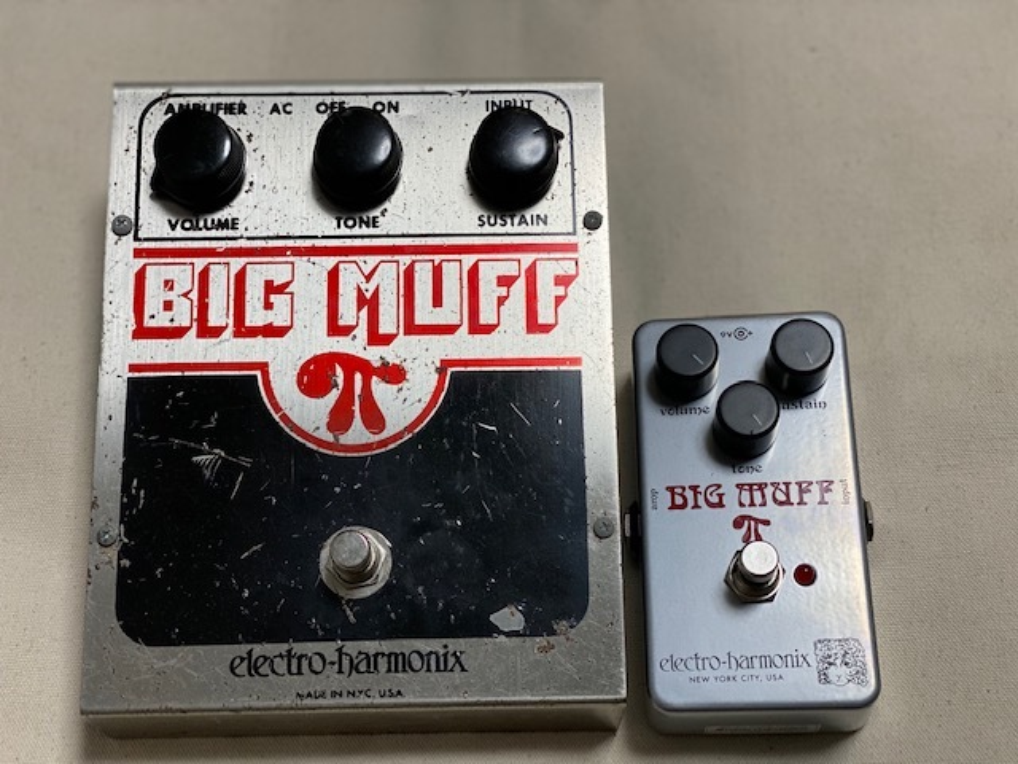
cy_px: 382
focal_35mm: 52
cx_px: 509
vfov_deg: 28.0
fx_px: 1529
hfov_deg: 36.8
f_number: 2
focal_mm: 6
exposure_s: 1/100
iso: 64
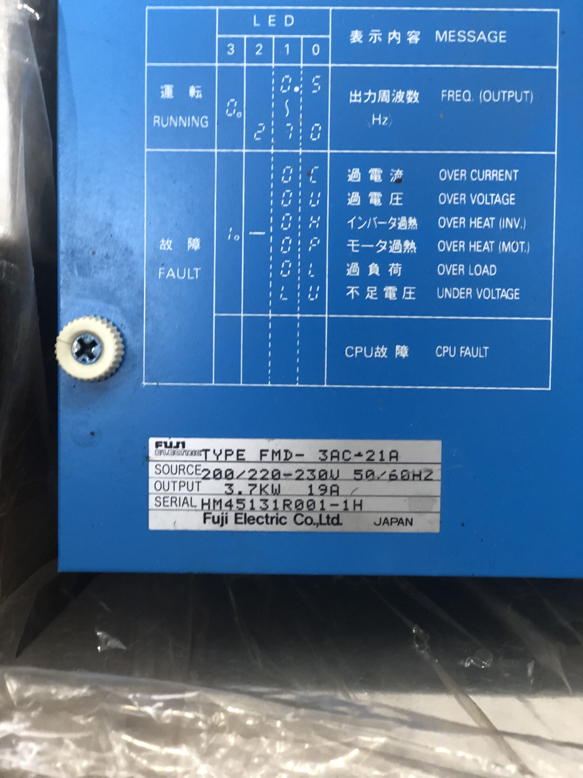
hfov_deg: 28.0
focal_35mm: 52
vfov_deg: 36.8
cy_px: 389
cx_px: 292
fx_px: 1168
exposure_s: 1/14
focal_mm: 6
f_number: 2.4
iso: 160
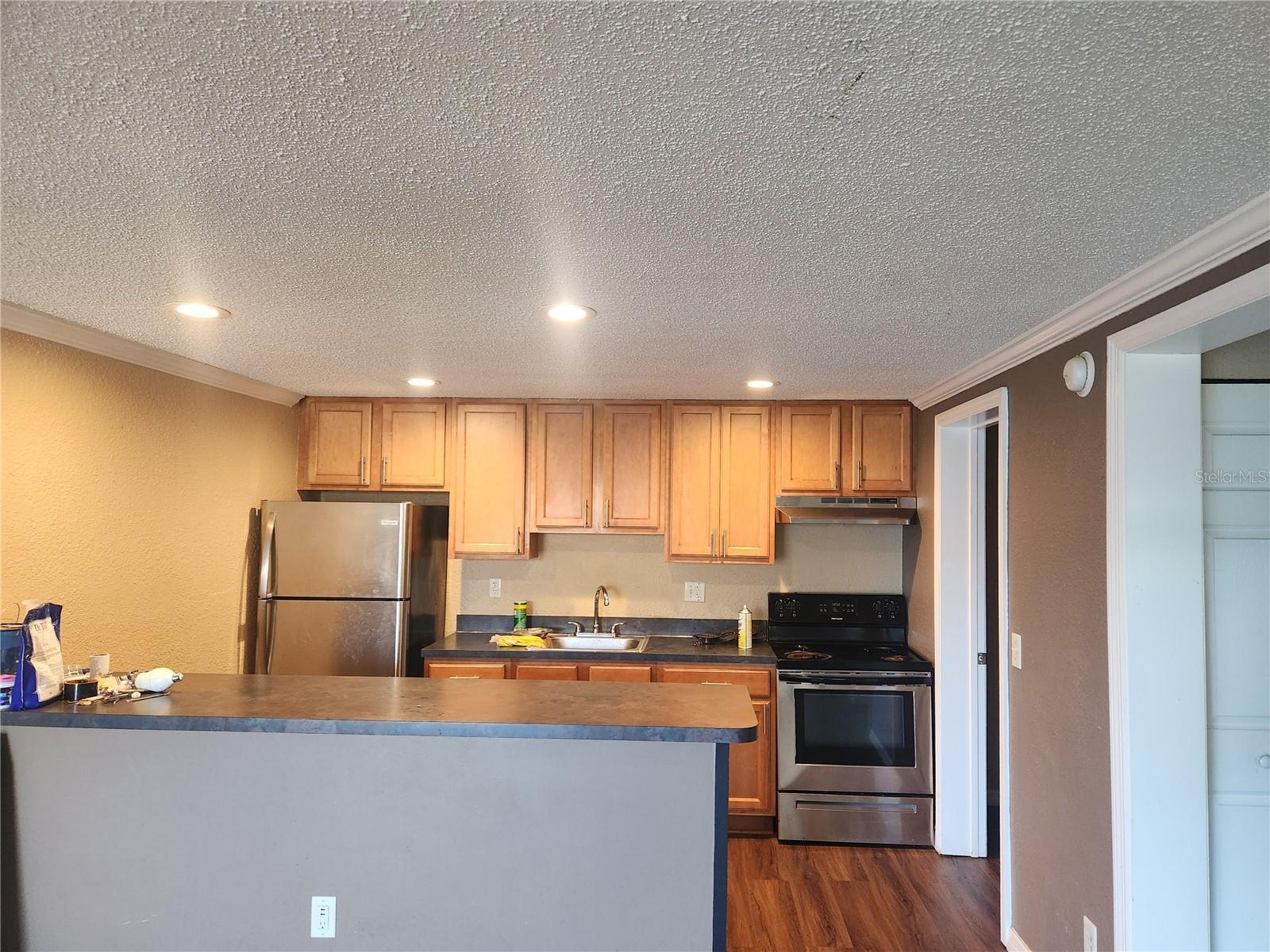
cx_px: 635
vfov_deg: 58.9
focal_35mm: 23
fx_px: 844
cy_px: 476
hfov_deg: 73.9
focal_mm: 5.4
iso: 500
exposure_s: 1/120
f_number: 1.8
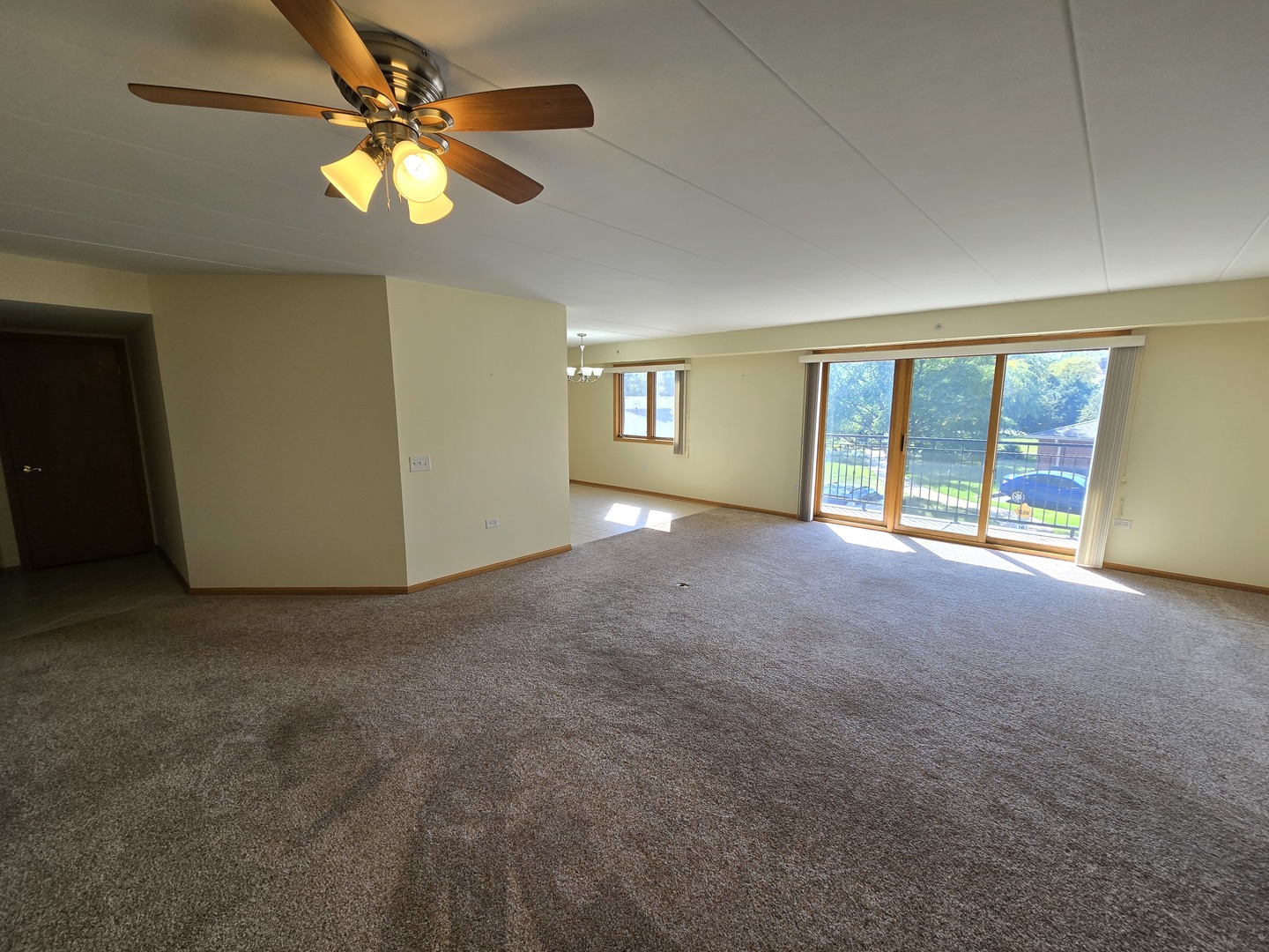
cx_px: 634
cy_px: 476
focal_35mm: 13
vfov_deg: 89.9
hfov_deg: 106.2
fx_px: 477
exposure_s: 1/139
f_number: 2.2
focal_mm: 2.2
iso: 50
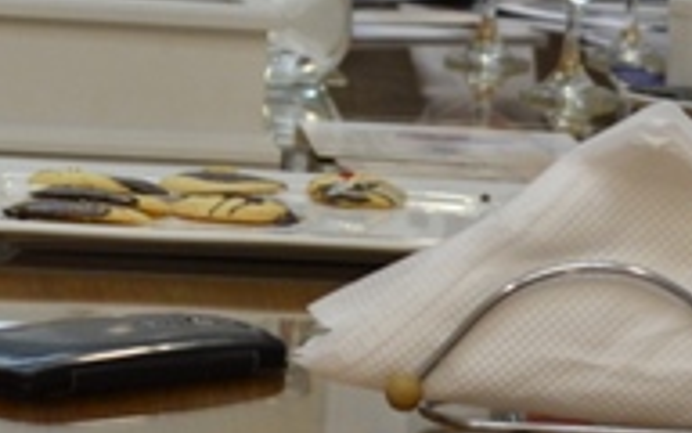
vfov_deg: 8.8
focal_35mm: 147
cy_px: -45
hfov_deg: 14.2
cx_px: 166
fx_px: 2772
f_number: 3.5
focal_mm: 18
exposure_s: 1/60
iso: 450
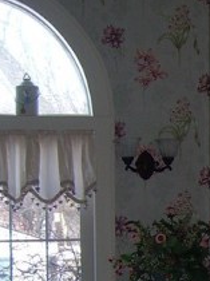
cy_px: 316
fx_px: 1127
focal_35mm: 139
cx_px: 342
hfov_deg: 10.2
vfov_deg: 13.9
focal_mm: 6.3
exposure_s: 1/60
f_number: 2.8
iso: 50
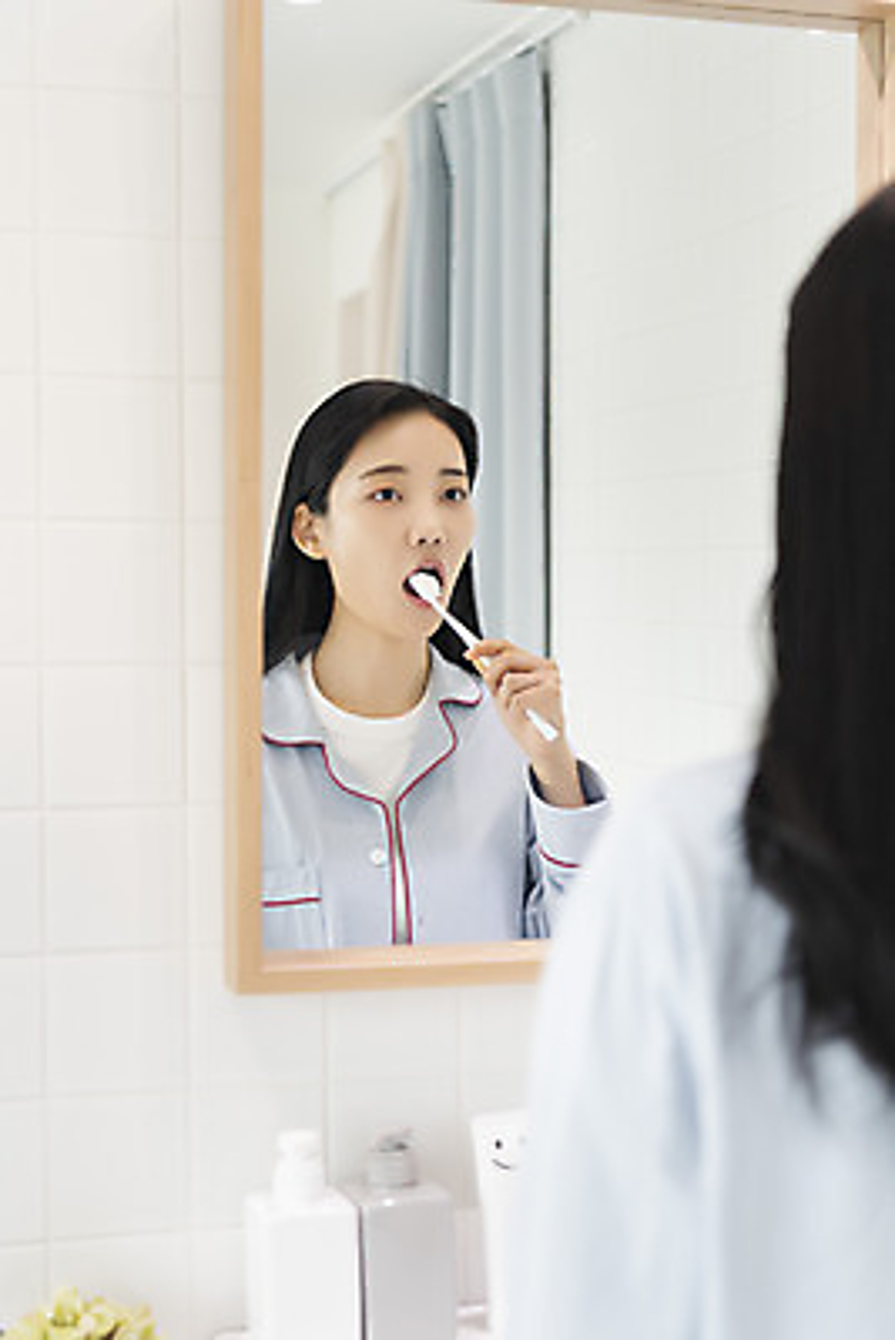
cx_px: 448
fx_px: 2235
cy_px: 670
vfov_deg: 33.4
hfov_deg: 22.6
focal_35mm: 60
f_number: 2.8
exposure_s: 1/125
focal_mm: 60
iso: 400
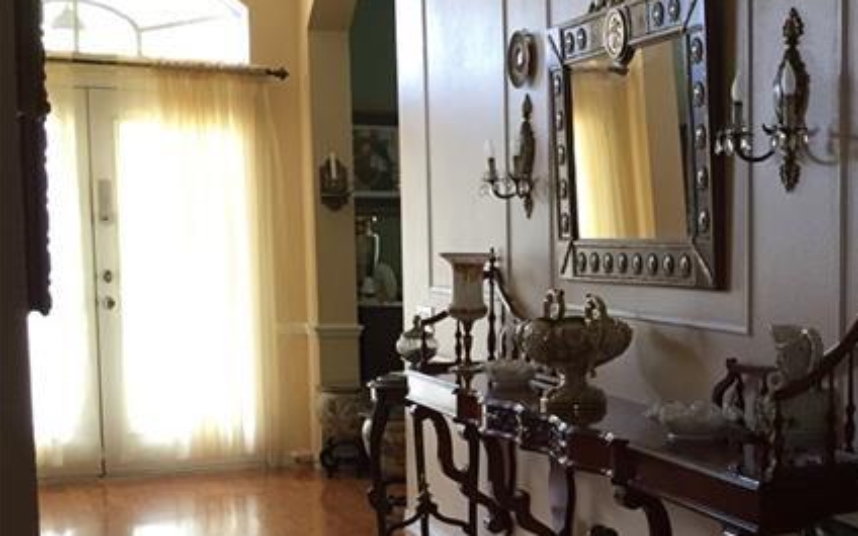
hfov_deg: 32.9
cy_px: 374
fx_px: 1356
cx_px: 807
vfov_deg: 22.2
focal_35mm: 58
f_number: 2.2
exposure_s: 1/30
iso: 50
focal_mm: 4.15
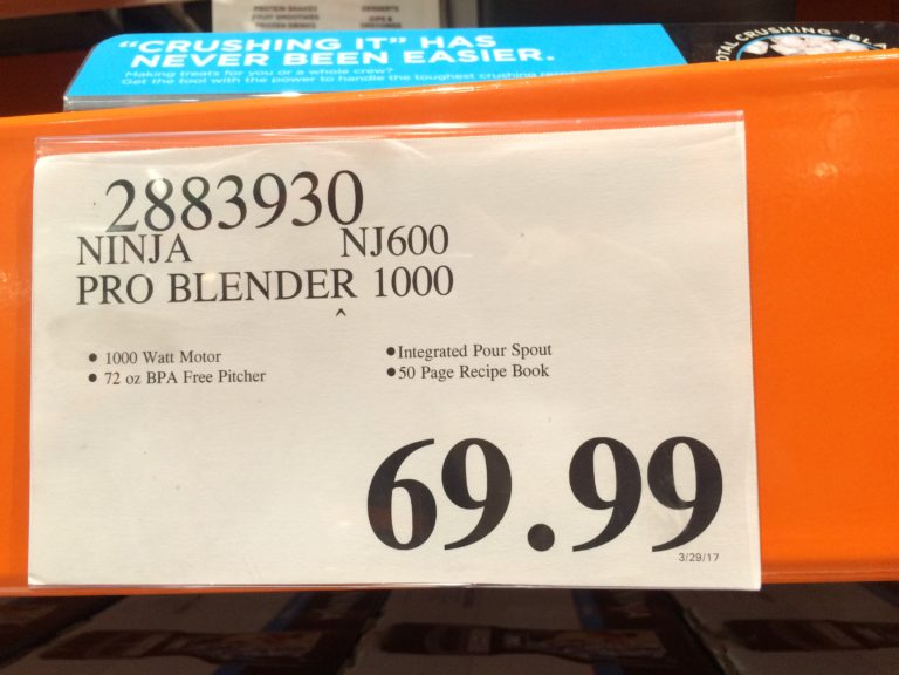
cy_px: 338
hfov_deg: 61.7
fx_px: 753
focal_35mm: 29
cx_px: 450
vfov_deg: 48.2
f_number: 2.2
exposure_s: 1/30
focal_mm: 4.15
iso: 125
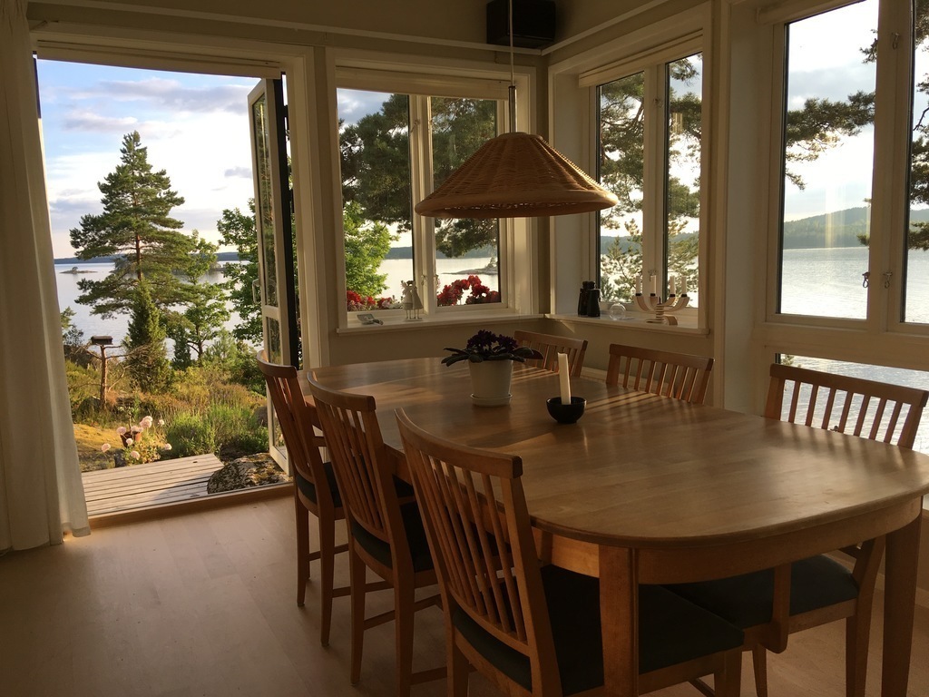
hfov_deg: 61.7
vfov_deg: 48.2
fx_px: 778
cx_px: 464
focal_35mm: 29
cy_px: 348
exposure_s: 1/247
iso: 25
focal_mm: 4.15
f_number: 2.2
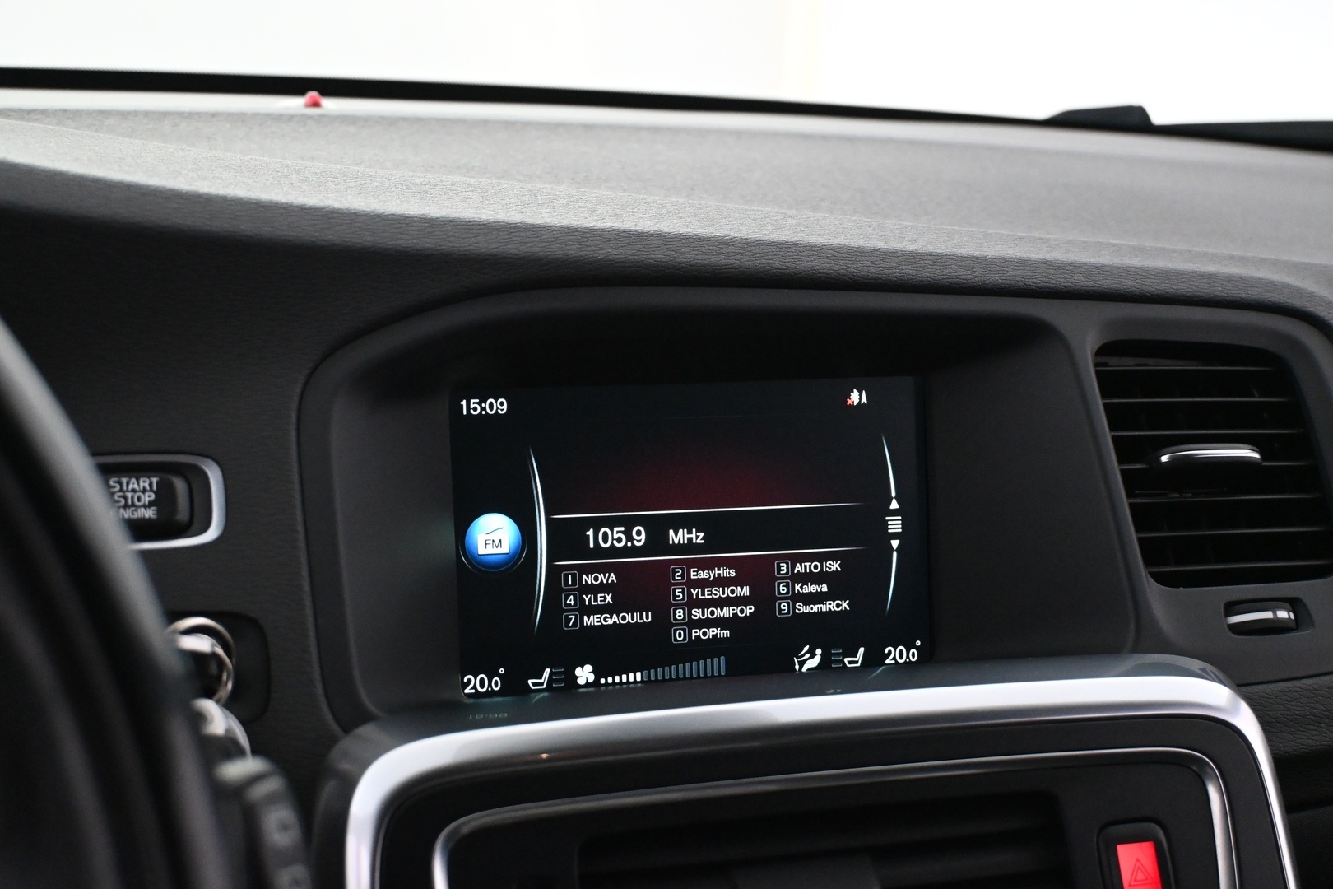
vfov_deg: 25.8
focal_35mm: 52
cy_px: 444
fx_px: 1944
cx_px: 666
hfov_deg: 37.9
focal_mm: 35
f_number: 5.3
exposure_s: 1/60
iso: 5000
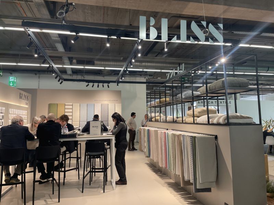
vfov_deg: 53.1
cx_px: 137
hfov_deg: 67.3
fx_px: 206
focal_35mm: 26
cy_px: 102
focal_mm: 4.2
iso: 100
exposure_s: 1/100
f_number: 1.6
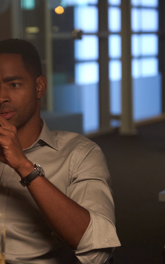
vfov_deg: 17.2
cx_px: 2
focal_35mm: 121
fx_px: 871
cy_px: 139
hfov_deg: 10.7
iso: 3200
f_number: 2.8
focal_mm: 70
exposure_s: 1/125
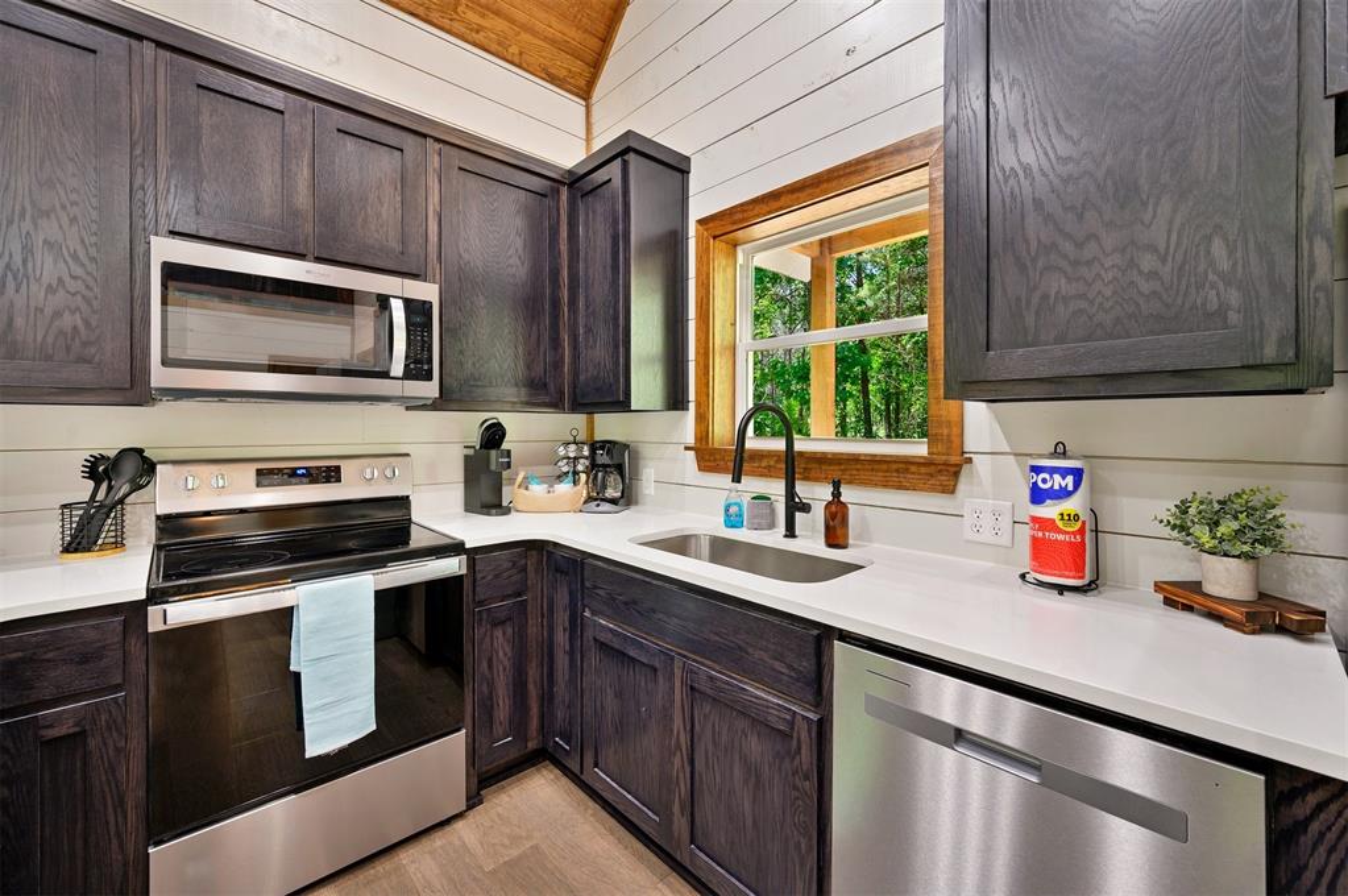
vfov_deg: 81.1
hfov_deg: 104.3
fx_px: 524
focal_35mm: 14
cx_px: 674
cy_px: 448
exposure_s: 1/1.67
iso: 500
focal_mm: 14
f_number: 7.1
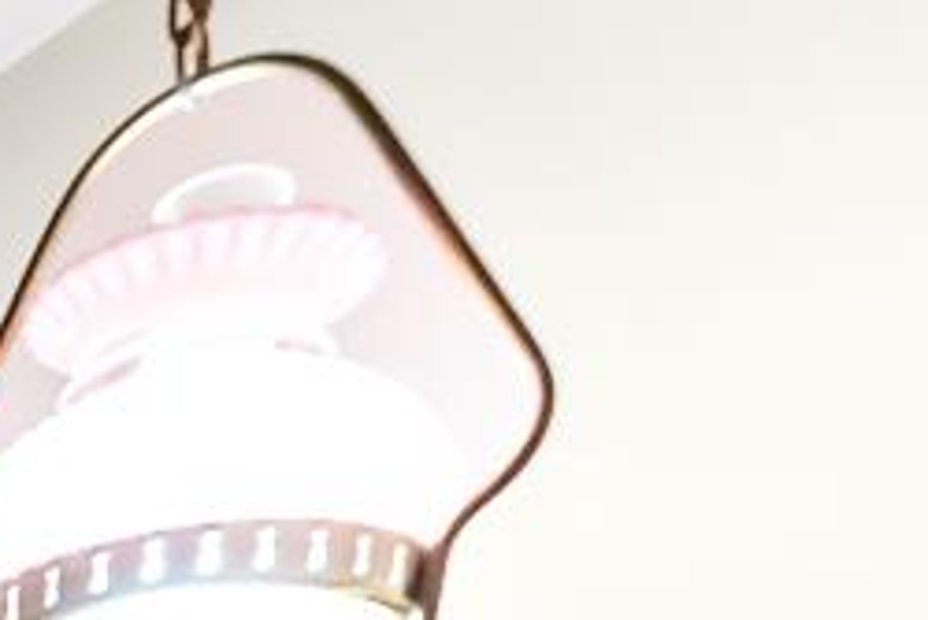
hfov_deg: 15.2
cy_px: 1674
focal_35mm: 84
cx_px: -1247
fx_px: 2166
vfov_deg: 11.7
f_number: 2.8
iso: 1600
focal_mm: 14
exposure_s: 1/160
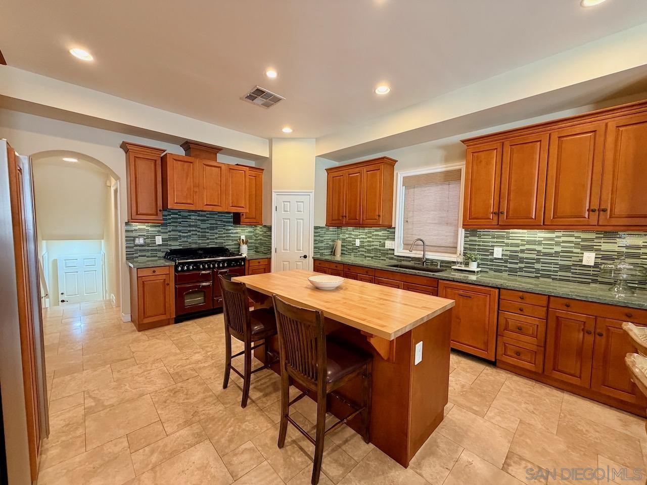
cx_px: 324
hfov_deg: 102.1
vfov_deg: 85.7
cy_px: 242
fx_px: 262
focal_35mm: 14
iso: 320
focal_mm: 2.22
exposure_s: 1/60
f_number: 2.2
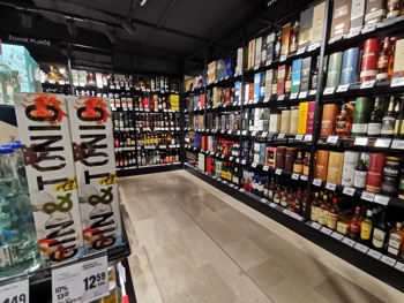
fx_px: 187
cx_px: 202
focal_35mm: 16
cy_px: 152
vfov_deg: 78.2
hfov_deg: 94.5
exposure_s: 1/50
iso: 100
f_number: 2.2
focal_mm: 2.35
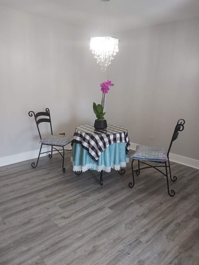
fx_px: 207
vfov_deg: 65.3
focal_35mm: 27
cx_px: 100
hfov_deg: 51.4
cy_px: 132
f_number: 1.8
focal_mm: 4
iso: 200
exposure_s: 1/60.2
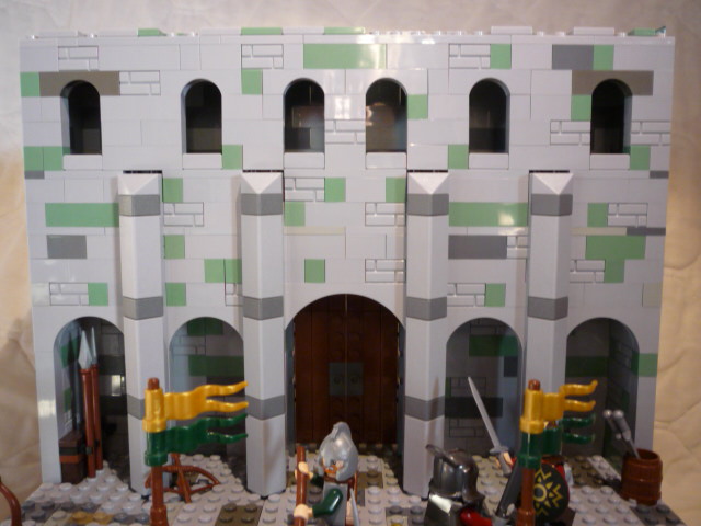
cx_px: 350
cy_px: 263
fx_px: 648
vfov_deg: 44.2
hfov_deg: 56.8
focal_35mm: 32
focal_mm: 5.2
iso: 250
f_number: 3.3
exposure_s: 1/30
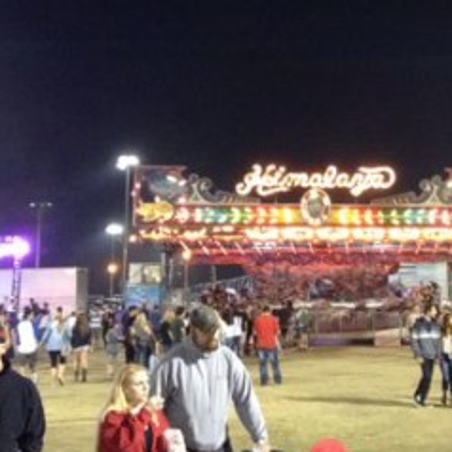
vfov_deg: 23.2
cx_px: 386
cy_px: 141
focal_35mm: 74
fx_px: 1093
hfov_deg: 22.9
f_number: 2.4
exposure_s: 1/17
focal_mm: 4.28
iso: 400
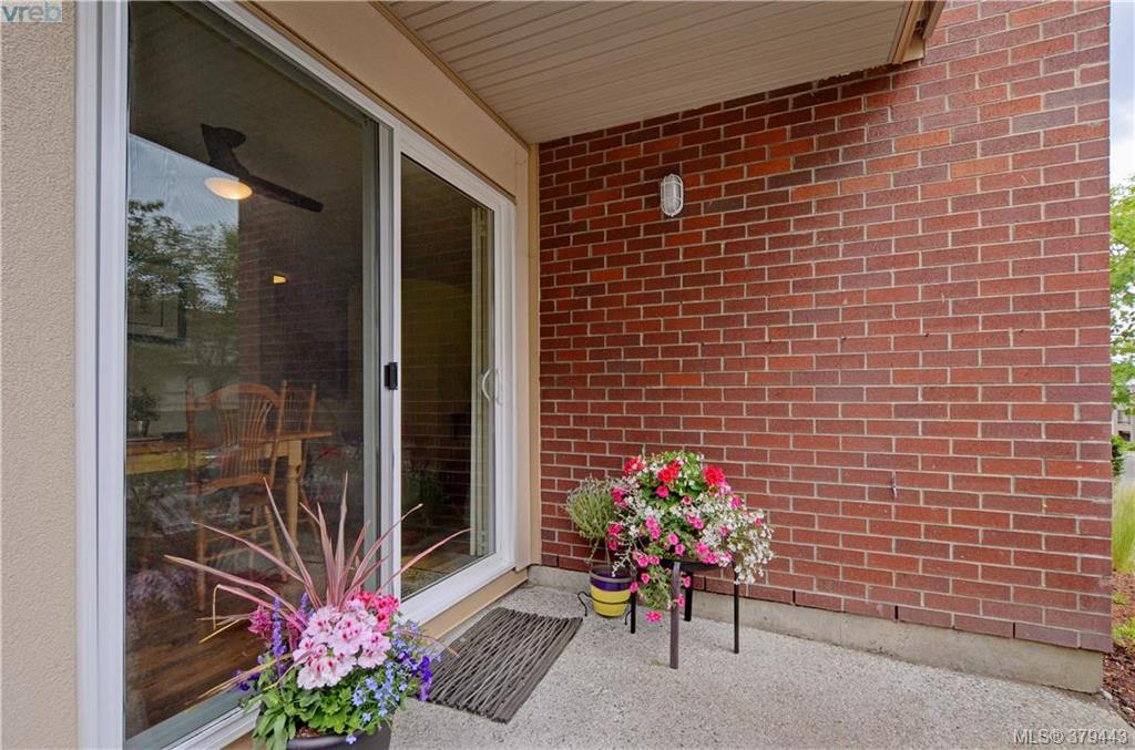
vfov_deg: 77.0
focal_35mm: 15
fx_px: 472
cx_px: 568
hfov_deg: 100.5
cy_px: 375
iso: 250
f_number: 9
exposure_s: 1/80
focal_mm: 10
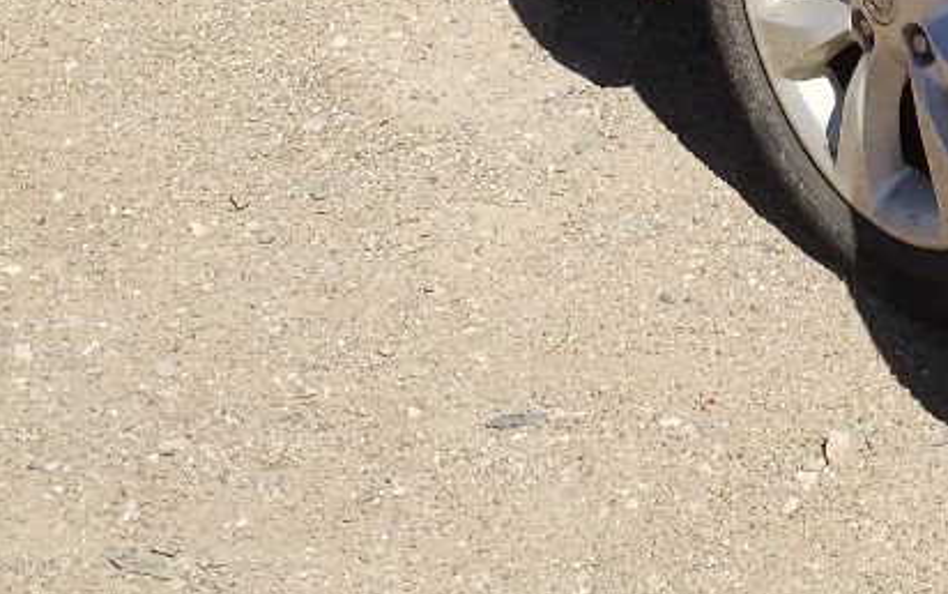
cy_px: -437
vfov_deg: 11.5
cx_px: 1024
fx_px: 2766
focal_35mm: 107
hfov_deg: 18.7
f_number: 1.5
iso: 50
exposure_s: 1/3333
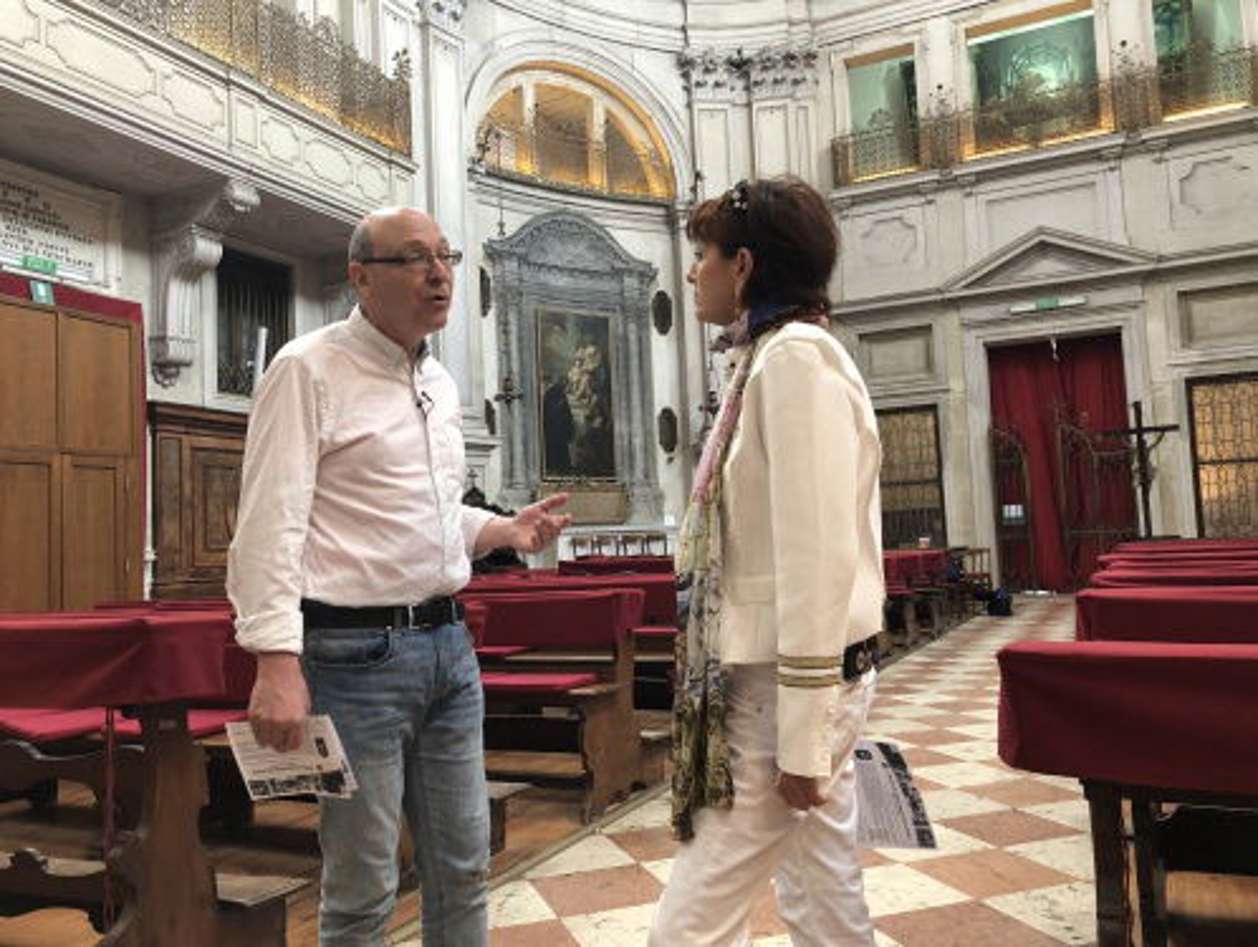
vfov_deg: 49.9
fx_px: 1019
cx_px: 629
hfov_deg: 63.4
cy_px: 474
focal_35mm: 28
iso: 40
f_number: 1.8
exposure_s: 1/17
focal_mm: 3.99
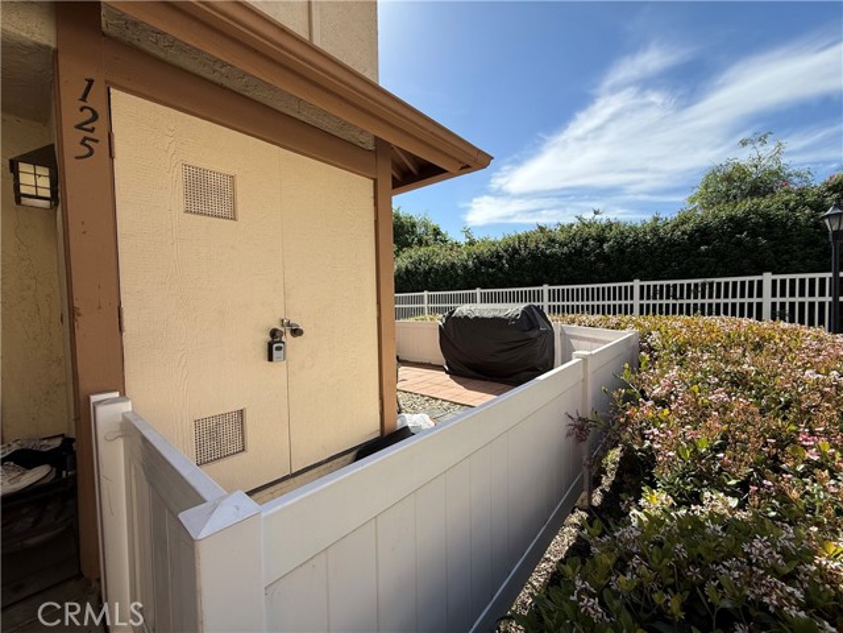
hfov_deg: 102.1
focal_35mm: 14
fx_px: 341
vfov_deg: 85.7
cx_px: 422
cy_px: 316
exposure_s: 1/2024
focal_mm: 2.22
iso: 64
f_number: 2.2
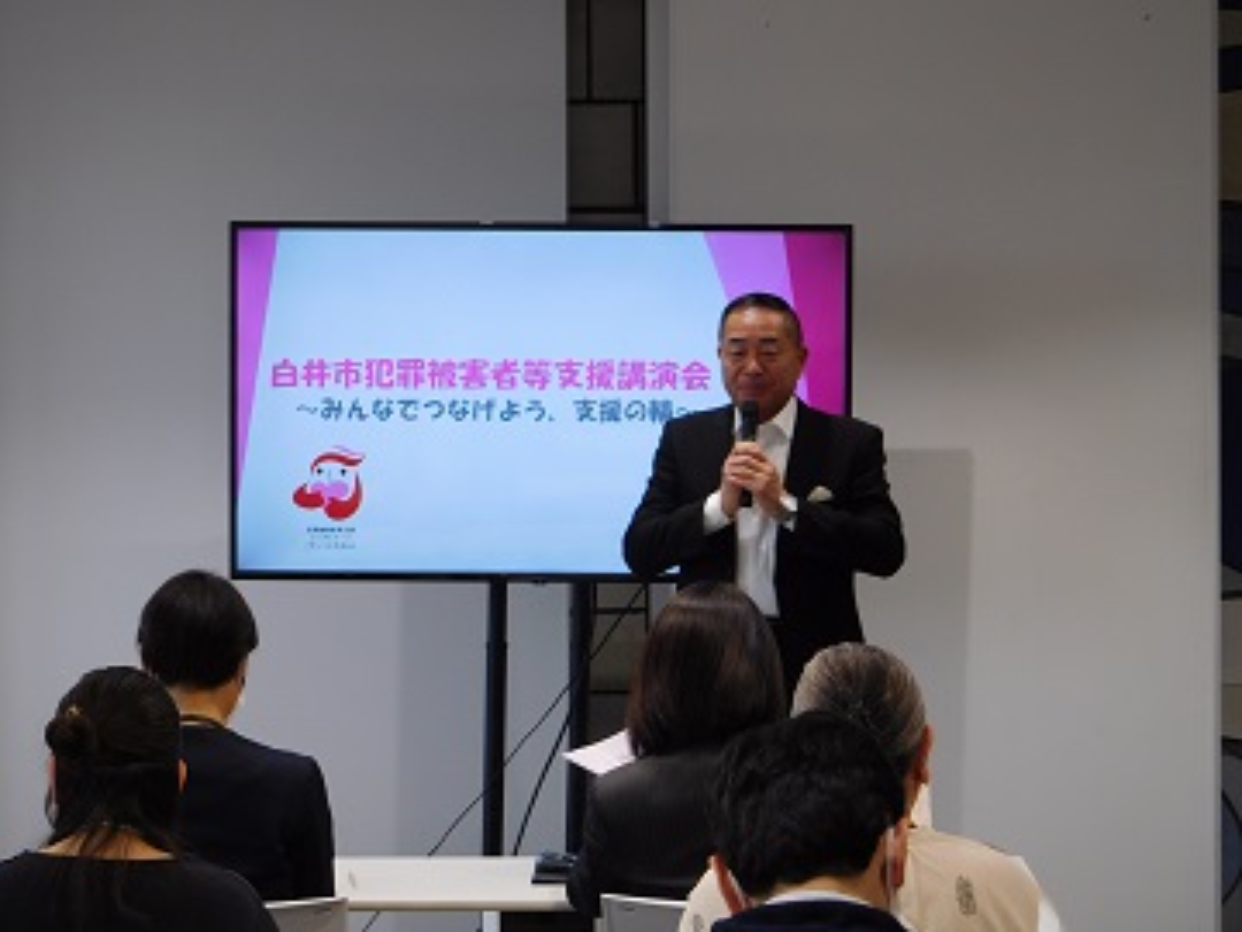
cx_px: 621
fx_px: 4485
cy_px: 466
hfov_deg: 15.8
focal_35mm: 125
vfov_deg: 11.9
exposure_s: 1/30
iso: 125
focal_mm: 22.3
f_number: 5
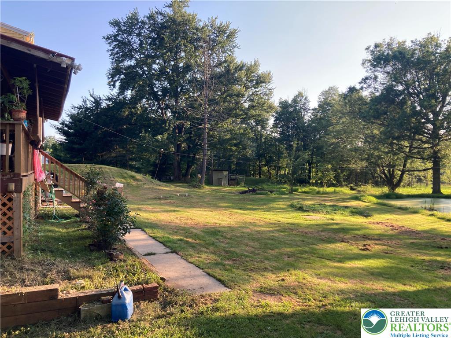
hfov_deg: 63.4
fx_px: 365
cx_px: 226
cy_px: 169
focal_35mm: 28
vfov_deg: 49.7
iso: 20
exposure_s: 1/322
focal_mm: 3.99
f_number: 1.8
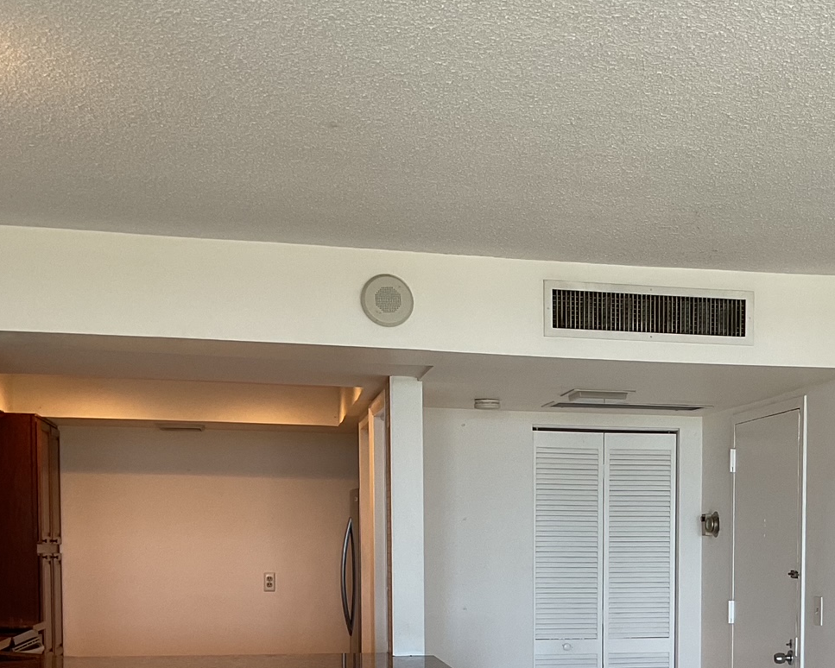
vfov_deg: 24.9
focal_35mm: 59
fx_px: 1458
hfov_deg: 31.1
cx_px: 671
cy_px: 629
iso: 50
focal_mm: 3
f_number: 1.8
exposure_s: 1/120
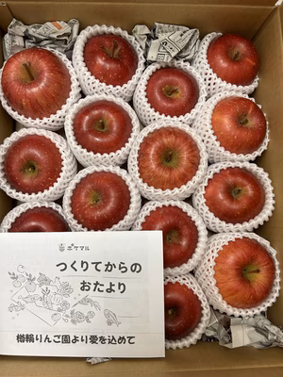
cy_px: 188
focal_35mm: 26
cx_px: 142
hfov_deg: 53.1
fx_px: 283
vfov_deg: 67.3
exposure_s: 1/100
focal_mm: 5.7
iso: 125
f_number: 1.5
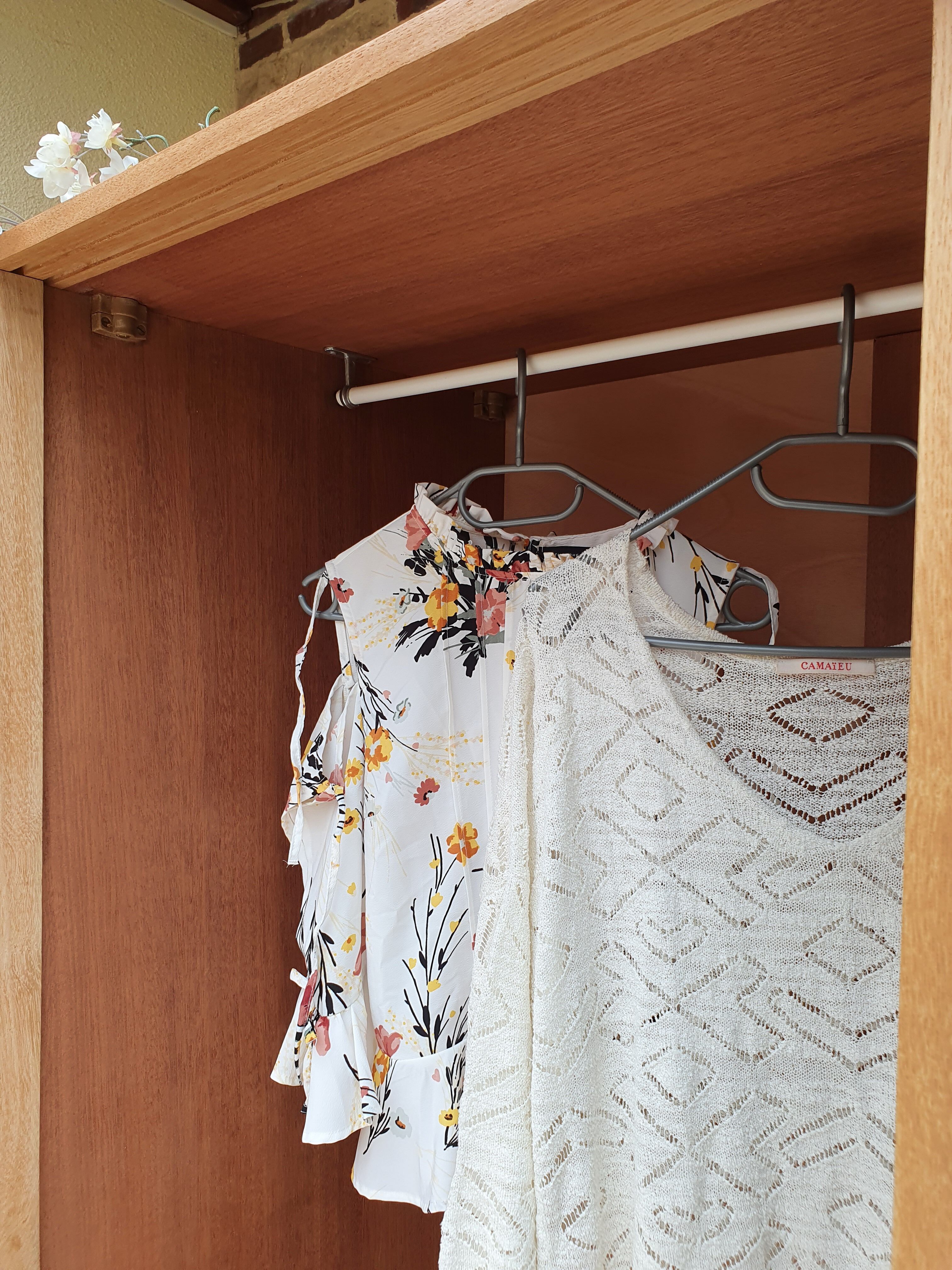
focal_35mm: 26
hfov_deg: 53.1
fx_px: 953
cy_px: 635
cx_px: 476
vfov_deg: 67.3
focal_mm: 4.32
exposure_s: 1/100
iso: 50
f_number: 2.4
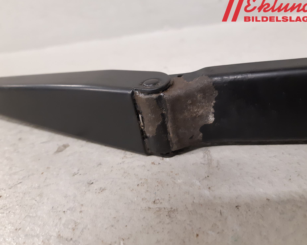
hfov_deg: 62.2
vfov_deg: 51.5
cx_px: 154
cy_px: 120
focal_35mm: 28
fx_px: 254
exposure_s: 1/33
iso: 200
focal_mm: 3.93
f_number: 1.7
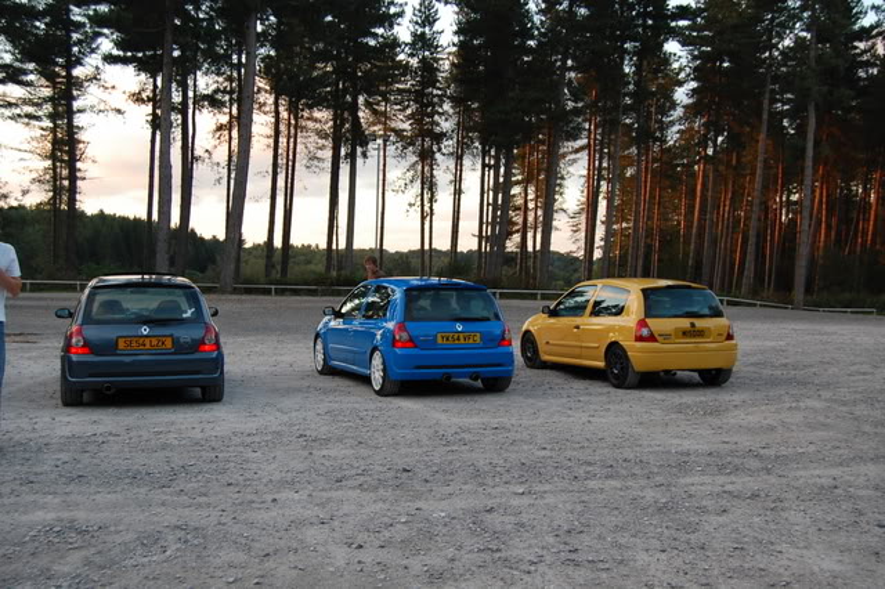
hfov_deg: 49.6
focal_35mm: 39
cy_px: 294
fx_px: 958
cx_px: 442
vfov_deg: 34.2
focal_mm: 26
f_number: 5
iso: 400
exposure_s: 1/100
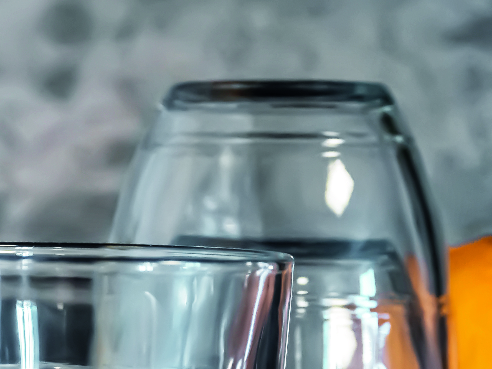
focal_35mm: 344
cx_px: -181
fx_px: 4890
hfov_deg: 5.7
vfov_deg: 4.3
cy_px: 415
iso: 2200
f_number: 4.8
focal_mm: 76
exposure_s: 1/125
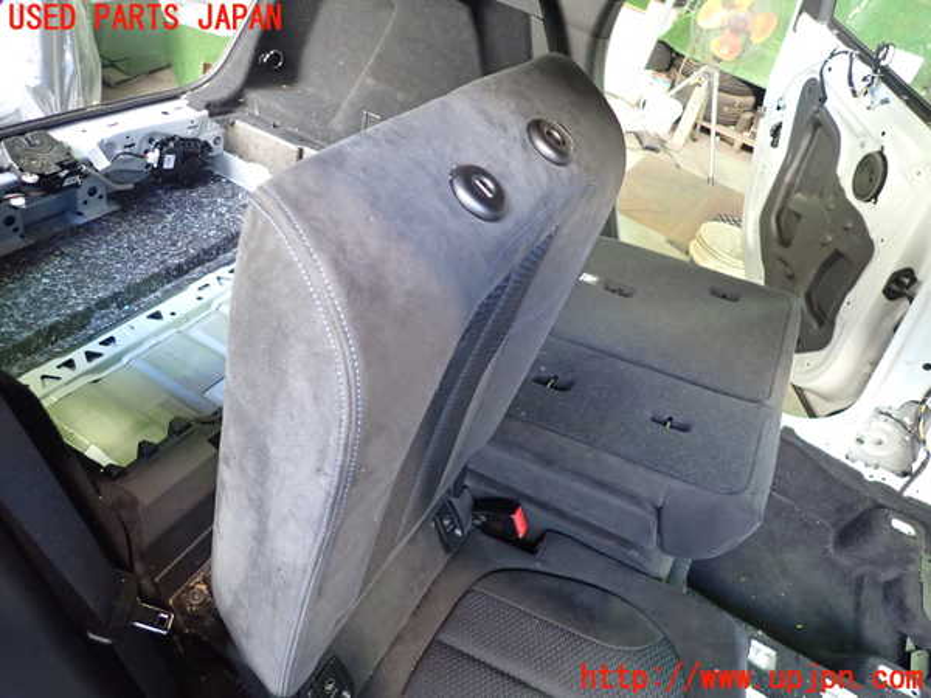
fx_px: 672
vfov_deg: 54.9
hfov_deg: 69.4
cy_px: 349
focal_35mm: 25
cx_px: 466
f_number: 2
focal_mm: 4.5
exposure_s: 1/30
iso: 500
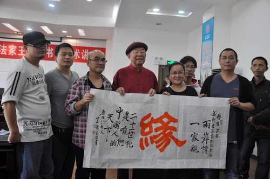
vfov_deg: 36.8
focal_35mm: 36
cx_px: 135
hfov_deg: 53.2
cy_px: 90
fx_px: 270
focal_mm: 24
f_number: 3.8
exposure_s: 1/25
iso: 400
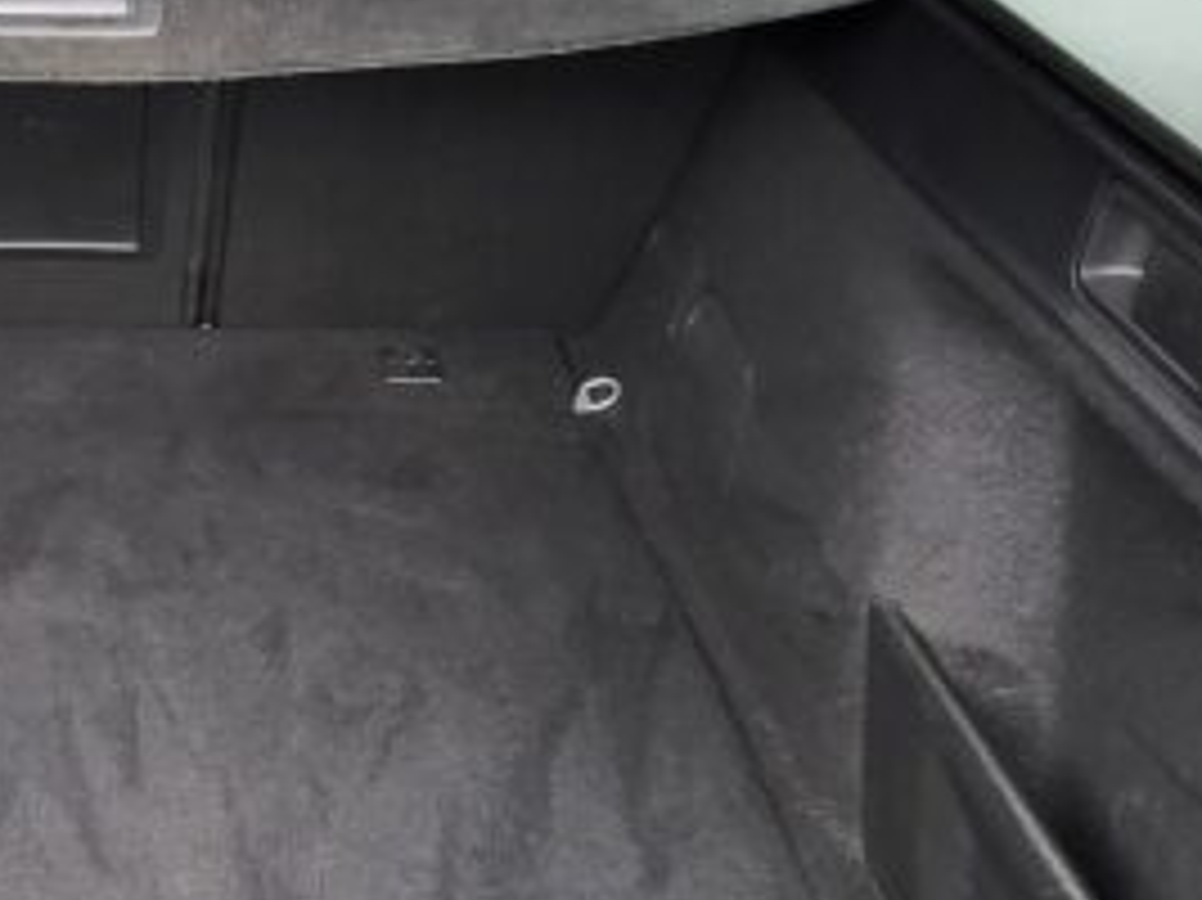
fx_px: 1354
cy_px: 522
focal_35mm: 39
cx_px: 117
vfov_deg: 36.7
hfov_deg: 43.7
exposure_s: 1/50
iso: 100
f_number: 2.2
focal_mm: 1.74
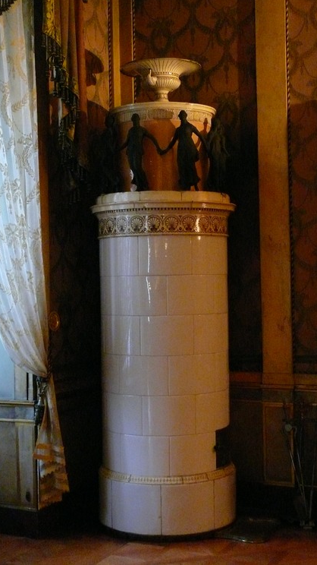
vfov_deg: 37.2
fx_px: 838
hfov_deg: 21.4
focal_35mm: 56
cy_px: 282
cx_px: 155
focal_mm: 10.8
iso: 800
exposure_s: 1/13
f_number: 3.2
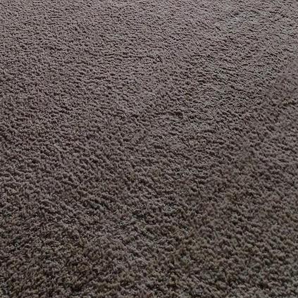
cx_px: 147
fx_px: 750
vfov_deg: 18.6
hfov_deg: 22.5
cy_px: -203
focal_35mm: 77
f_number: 1.8
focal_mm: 6.7
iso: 80
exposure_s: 1/120
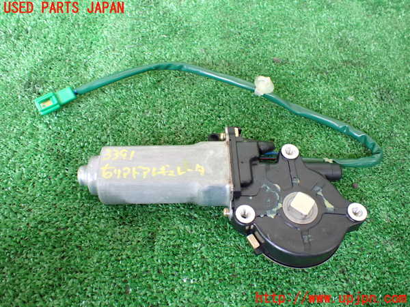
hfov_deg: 60.0
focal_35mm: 30
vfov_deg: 46.8
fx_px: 355
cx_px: 205
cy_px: 154
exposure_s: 1/125
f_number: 2.3
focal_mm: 5.4
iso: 800
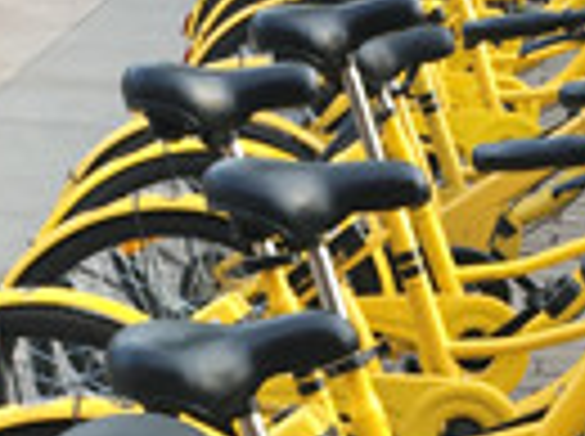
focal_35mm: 143
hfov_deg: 13.8
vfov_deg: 10.1
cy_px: 571
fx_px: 2412
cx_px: 364
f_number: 2.2
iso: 32
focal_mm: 4.15
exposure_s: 1/100
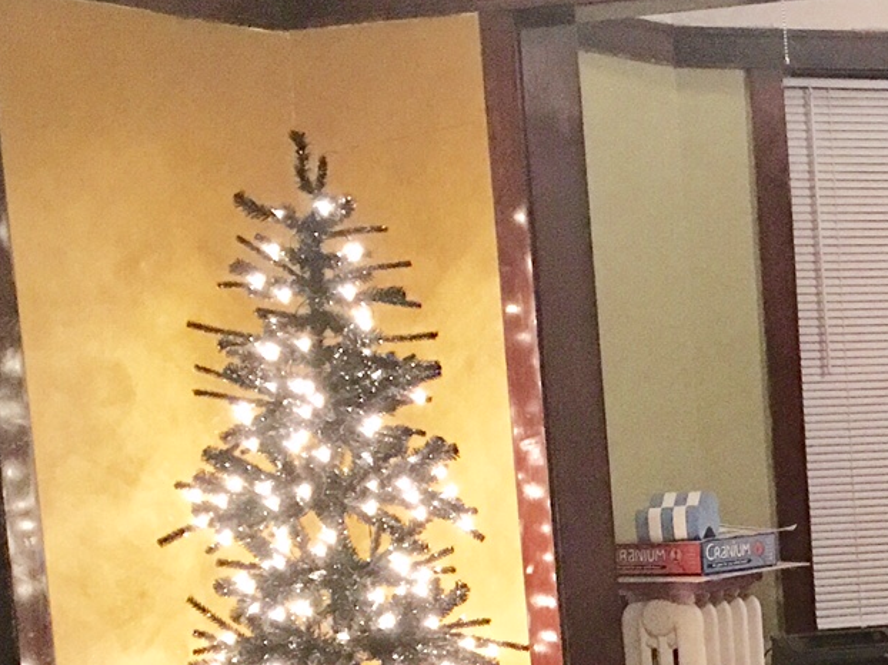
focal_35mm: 94
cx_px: 1179
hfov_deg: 19.2
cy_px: 714
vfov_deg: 15.3
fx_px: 2410
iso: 125
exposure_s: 1/4
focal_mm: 4.15
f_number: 2.2
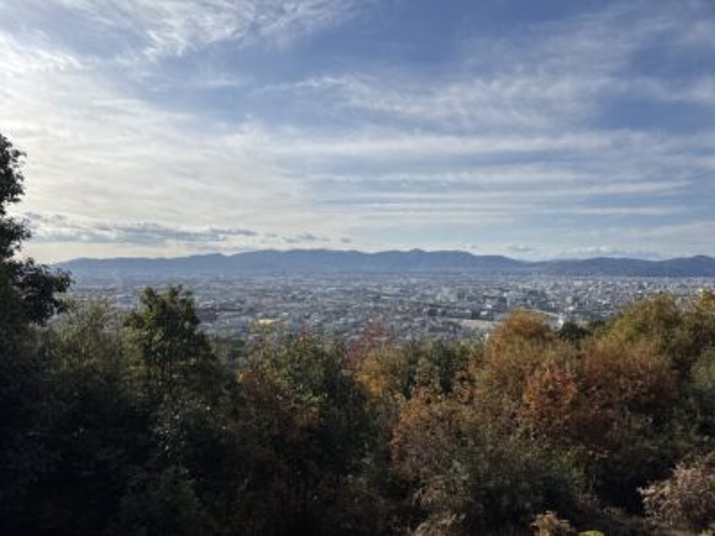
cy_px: 268
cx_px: 358
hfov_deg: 71.6
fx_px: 496
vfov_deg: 56.8
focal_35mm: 24
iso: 80
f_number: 1.78
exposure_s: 1/12346
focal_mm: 6.76
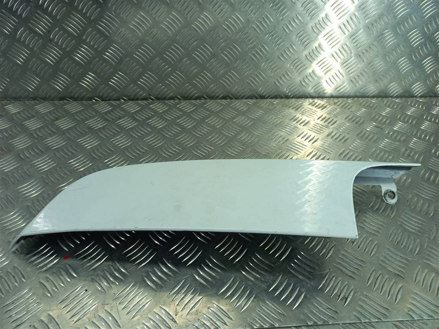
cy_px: 164
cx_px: 220
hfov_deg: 69.4
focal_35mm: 25
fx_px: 317
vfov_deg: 54.9
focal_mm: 4.6
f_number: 1.8
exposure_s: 1/50
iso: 32
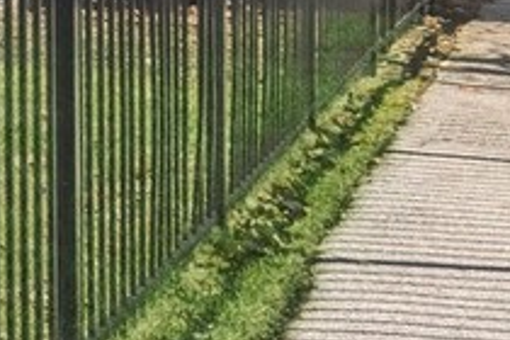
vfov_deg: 6.9
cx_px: -563
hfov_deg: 10.7
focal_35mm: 174
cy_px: -780
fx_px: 2463
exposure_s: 1/640
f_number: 9
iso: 200
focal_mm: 15
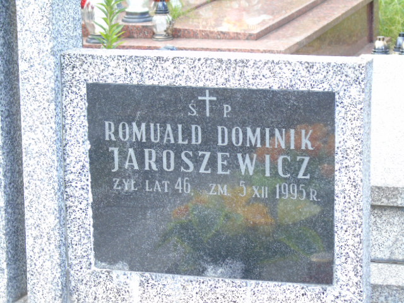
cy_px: 152
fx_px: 1447
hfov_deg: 15.9
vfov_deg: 12.0
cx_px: 202
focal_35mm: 124
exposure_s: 1/30
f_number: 4.6
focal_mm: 22
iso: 100
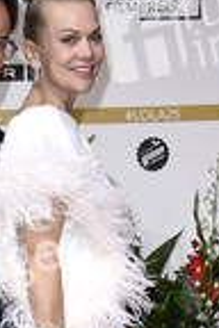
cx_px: 9
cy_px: 371
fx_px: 1469
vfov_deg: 12.5
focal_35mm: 161
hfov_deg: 8.5
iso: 500
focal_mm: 58
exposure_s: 1/250
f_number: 5.6
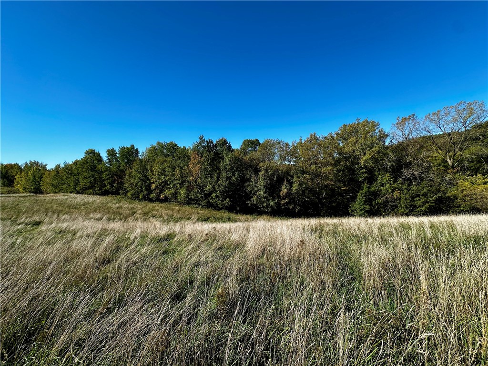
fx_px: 197
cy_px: 183
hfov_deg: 102.1
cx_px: 244
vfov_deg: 85.7
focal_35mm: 14
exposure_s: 1/1182
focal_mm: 2.22
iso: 40
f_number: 2.2
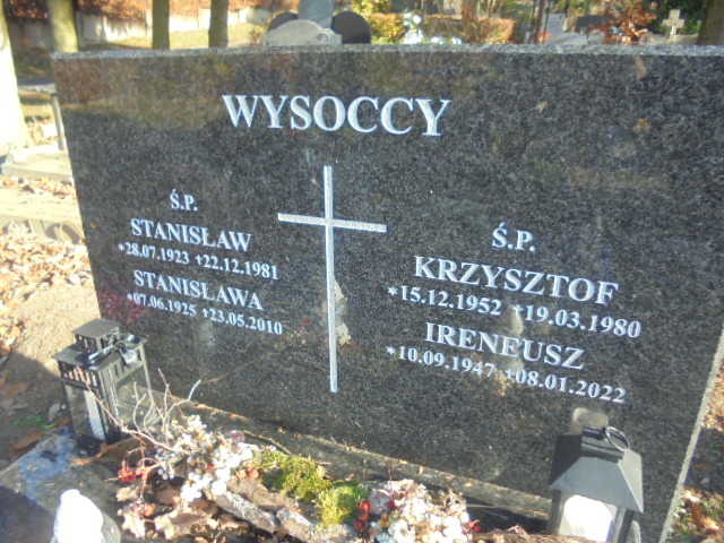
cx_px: 362
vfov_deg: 53.1
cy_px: 272
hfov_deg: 67.3
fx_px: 544
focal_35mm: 26
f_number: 3.5
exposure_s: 1/100
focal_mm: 4.6
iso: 100
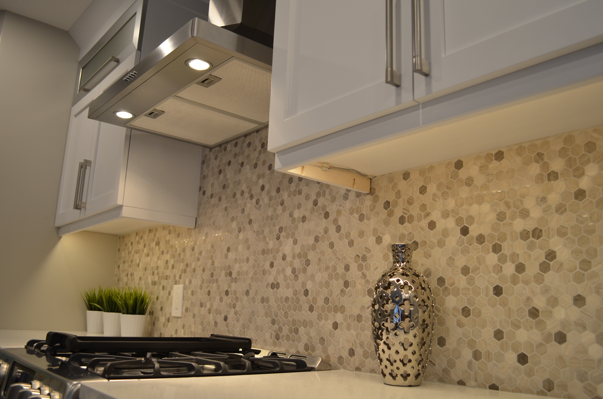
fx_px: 485
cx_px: 315
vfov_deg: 44.8
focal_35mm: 29
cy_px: 206
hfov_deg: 63.7
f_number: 4
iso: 450
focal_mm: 18
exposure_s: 1/60
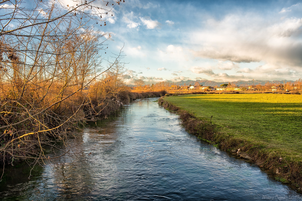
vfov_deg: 37.9
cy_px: 100
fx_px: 294
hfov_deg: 54.4
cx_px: 151
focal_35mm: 35
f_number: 13
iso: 100
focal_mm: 35
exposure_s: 1/25
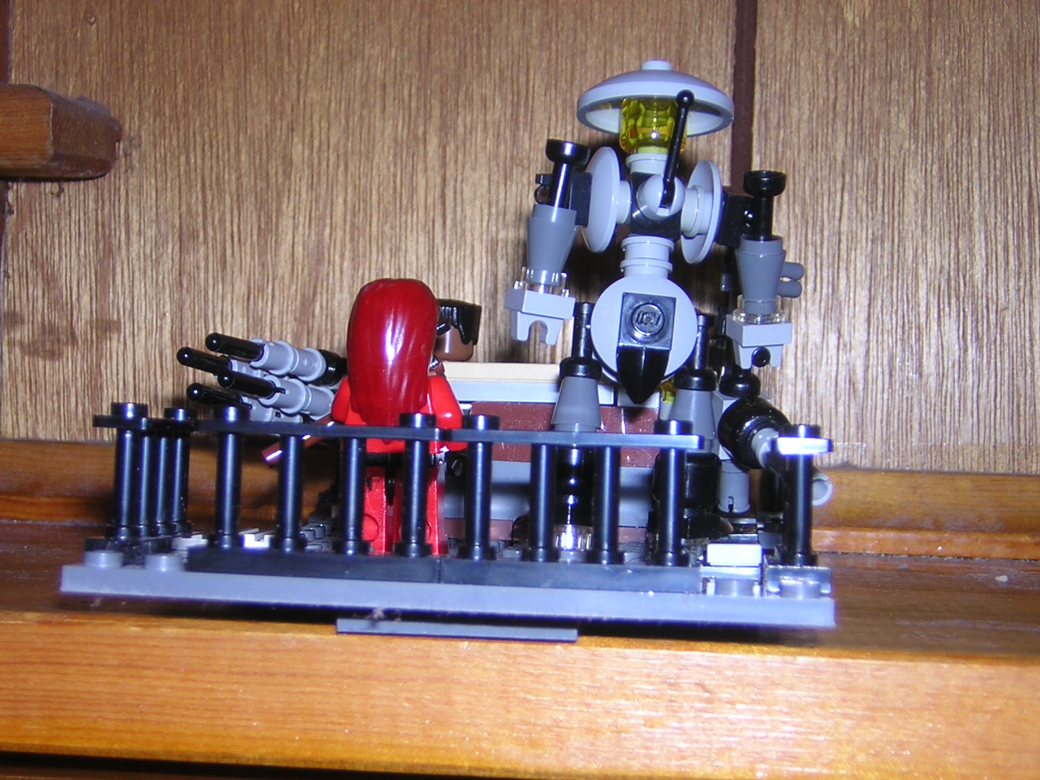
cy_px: 390
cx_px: 520
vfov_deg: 22.3
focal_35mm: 66
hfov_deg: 29.4
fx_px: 1983
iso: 100
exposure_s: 1/60.1
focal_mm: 8.6
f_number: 3.5
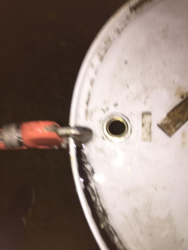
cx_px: 94
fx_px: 210
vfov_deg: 61.7
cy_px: 125
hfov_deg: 48.2
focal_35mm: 29
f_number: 2.2
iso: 32
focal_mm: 4.15
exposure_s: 1/47
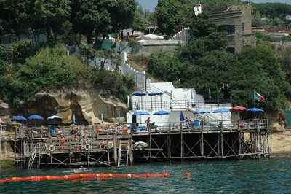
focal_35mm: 82
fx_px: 666
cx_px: 146
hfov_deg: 24.6
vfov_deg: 16.5
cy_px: 97
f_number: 9.5
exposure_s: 1/350
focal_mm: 55
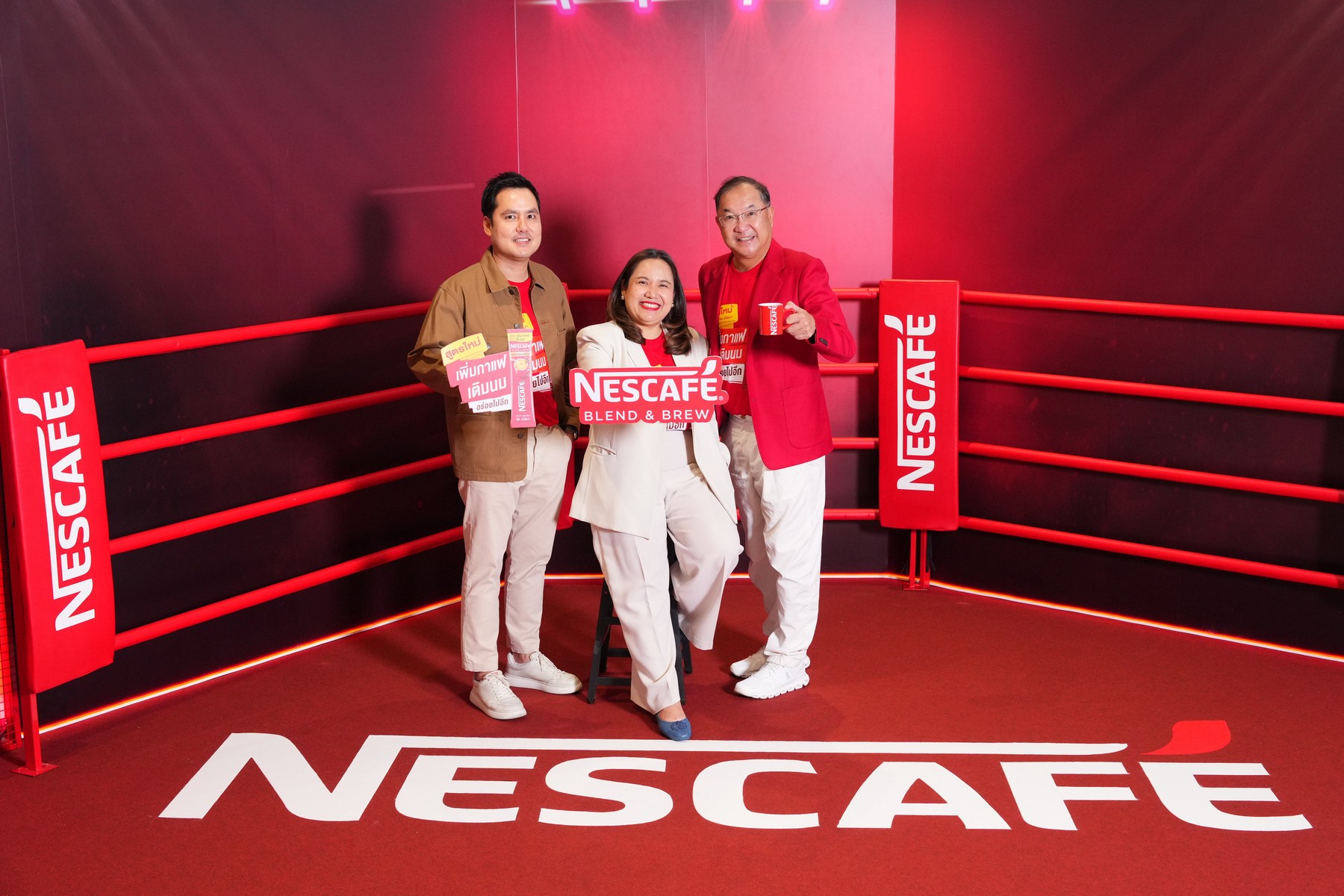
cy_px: 448
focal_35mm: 47
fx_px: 1755
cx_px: 672
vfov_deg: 28.6
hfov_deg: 41.9
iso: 2500
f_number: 6.3
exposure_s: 1/200
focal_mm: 47
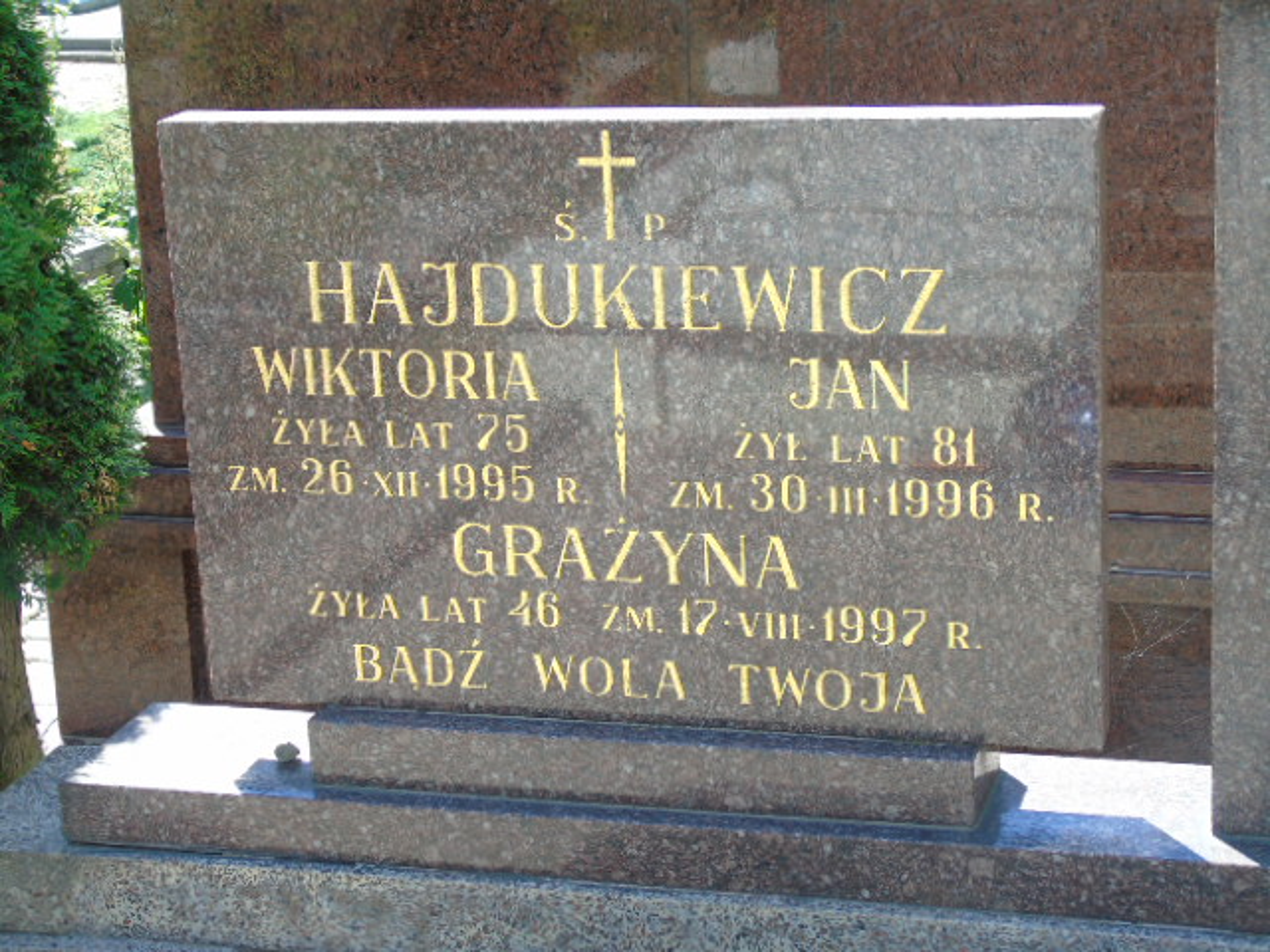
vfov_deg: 20.7
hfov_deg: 27.4
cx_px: 635
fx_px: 2605
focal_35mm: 71
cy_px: 476
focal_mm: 13
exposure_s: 1/100
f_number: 4.7
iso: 80
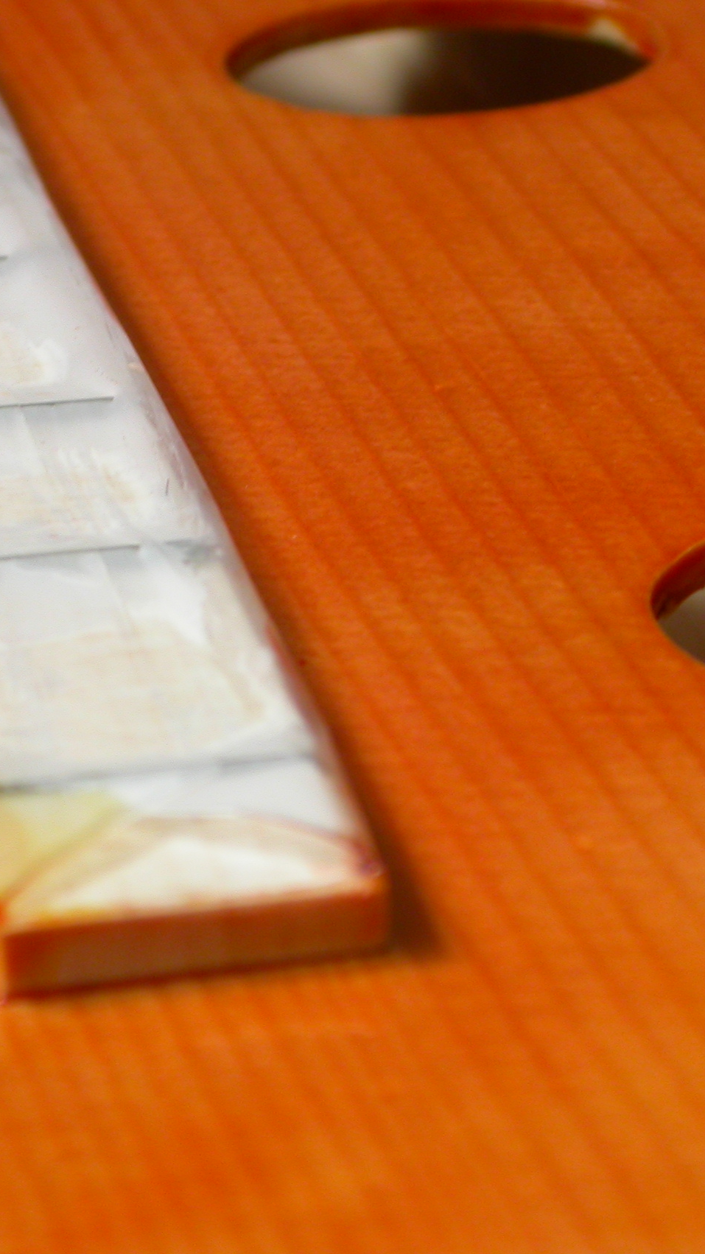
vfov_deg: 9.6
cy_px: 627
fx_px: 7446
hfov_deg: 5.4
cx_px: 544
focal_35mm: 224
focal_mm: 32
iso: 100
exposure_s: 1/55.9
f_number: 5.1
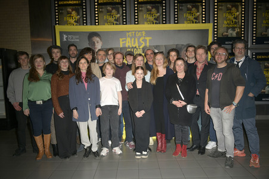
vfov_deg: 42.3
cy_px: 90
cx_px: 134
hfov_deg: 60.3
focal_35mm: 31
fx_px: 231
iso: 200
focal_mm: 31
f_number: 5.6
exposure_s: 1/250
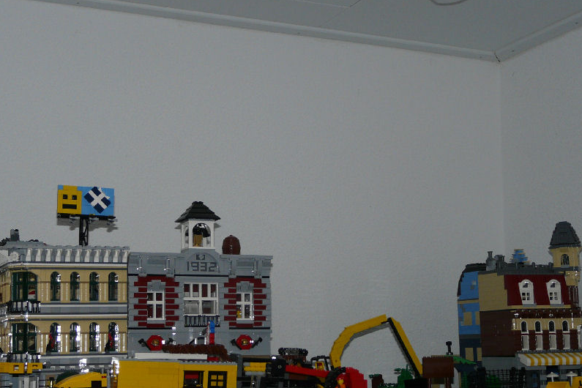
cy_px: 216
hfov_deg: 29.7
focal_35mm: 68
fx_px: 1099
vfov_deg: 20.0
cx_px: 291
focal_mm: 8.3
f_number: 3.2
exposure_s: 1/40
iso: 100
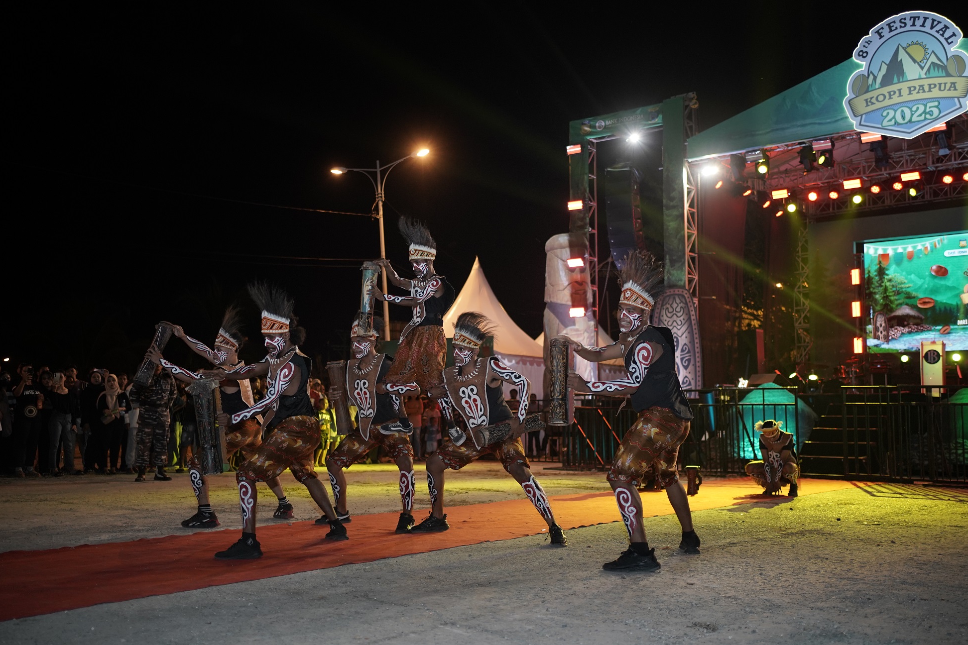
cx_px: 488
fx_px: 968
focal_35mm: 36
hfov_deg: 53.1
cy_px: 317
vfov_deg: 36.9
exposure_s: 1/200
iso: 1000
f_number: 2
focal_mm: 35
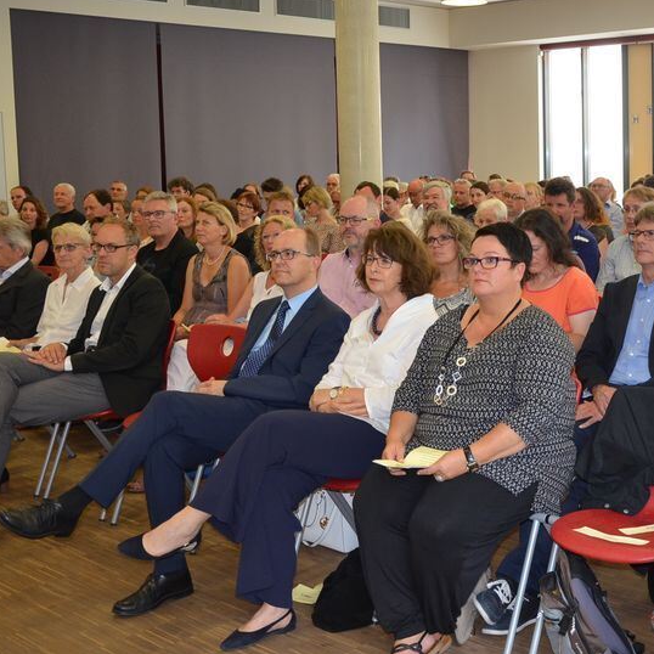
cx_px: 502
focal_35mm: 52
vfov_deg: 32.7
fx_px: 1111
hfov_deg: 32.1
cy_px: 263
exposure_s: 1/60
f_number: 3.8
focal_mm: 22
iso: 720
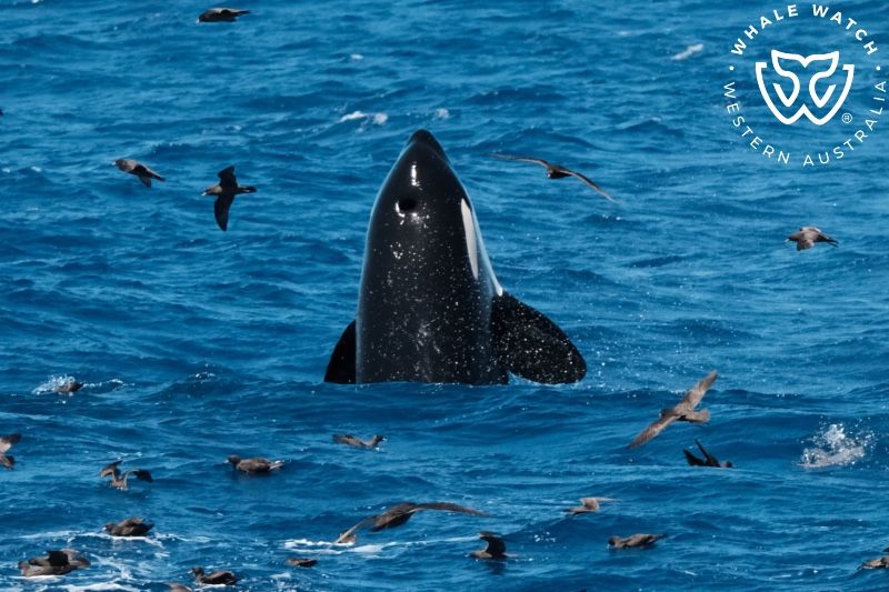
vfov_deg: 4.4
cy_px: 296
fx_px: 7653
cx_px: 444
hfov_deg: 6.6
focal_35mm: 310
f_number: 7.1
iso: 2500
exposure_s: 1/4000
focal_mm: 206.5
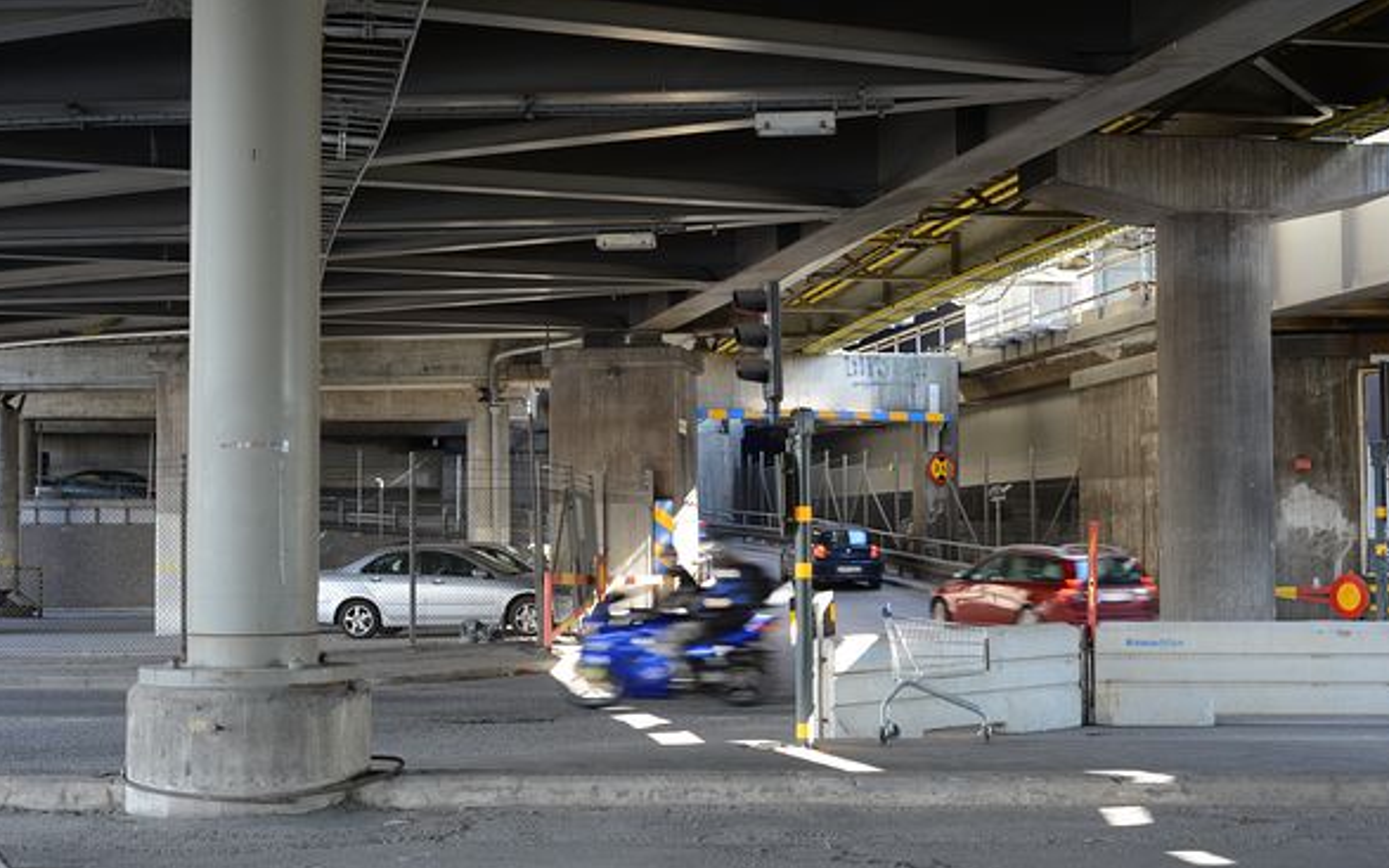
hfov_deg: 38.9
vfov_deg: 24.9
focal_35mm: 52
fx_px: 1969
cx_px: 696
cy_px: 468
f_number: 6.3
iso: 200
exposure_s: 1/25
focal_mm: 50
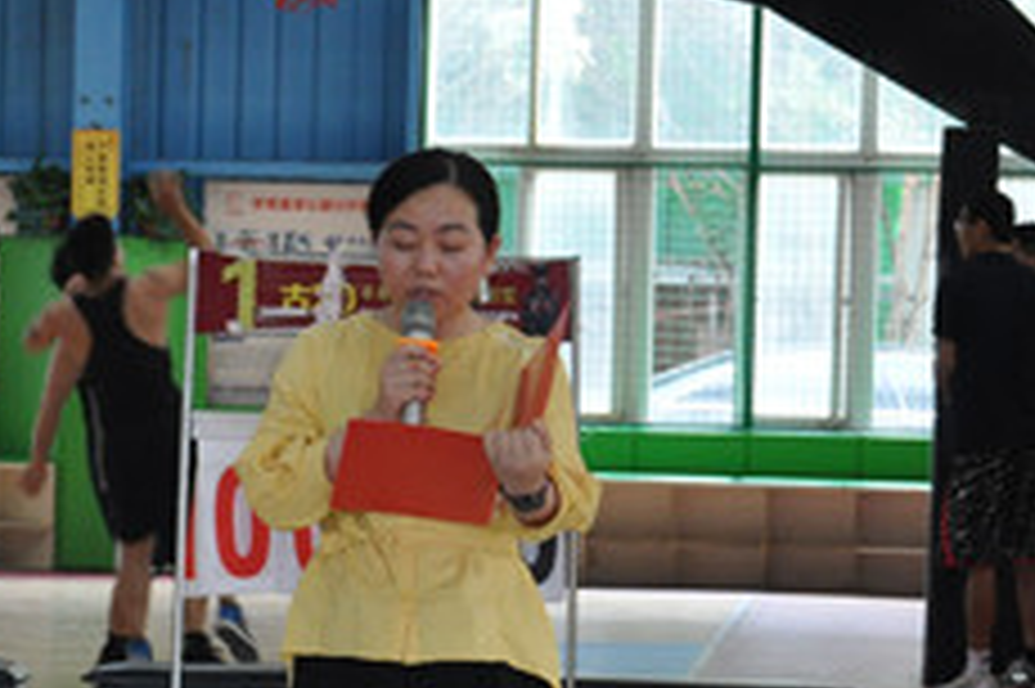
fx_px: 6320
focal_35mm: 220
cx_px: 423
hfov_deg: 9.4
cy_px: 443
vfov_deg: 6.2
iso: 1000
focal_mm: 52
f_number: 9
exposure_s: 1/80
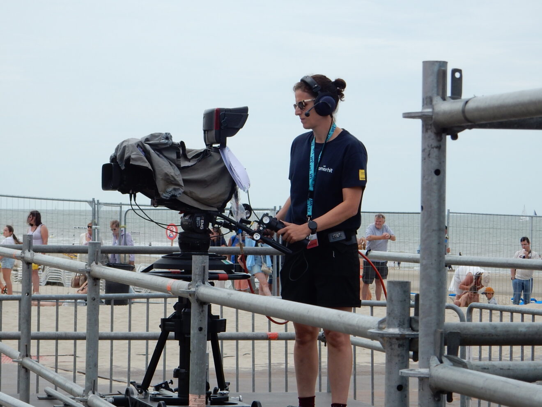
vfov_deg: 10.7
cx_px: 271
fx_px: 2176
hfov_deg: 14.2
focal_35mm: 139
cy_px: 204
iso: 125
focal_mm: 24.7
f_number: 6
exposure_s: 1/500
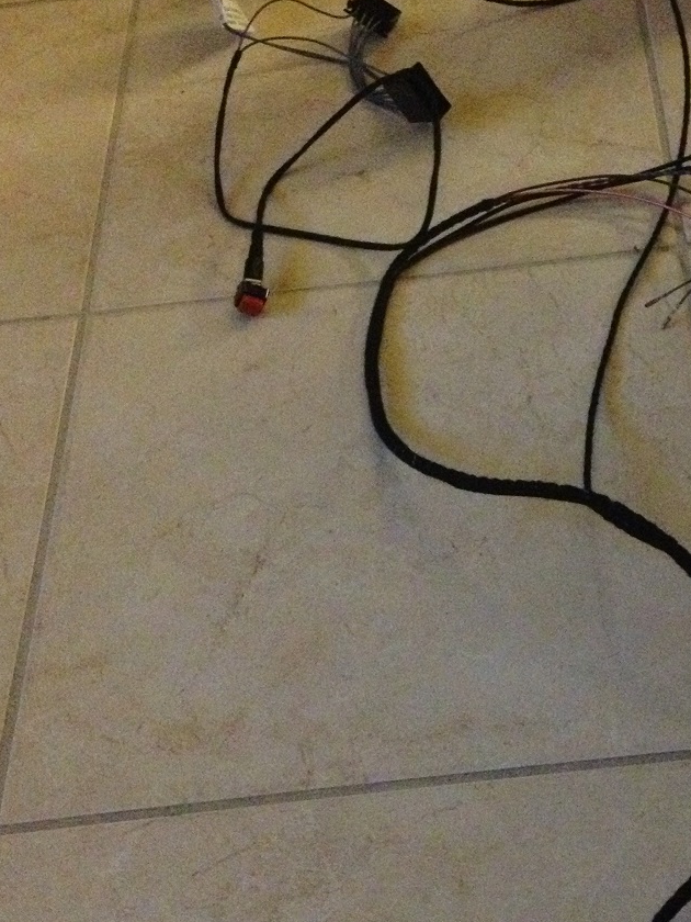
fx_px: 1810
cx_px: 526
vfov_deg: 28.5
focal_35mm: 68
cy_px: 550
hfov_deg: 21.4
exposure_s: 1/17
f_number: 2.4
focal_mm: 4.28
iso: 800
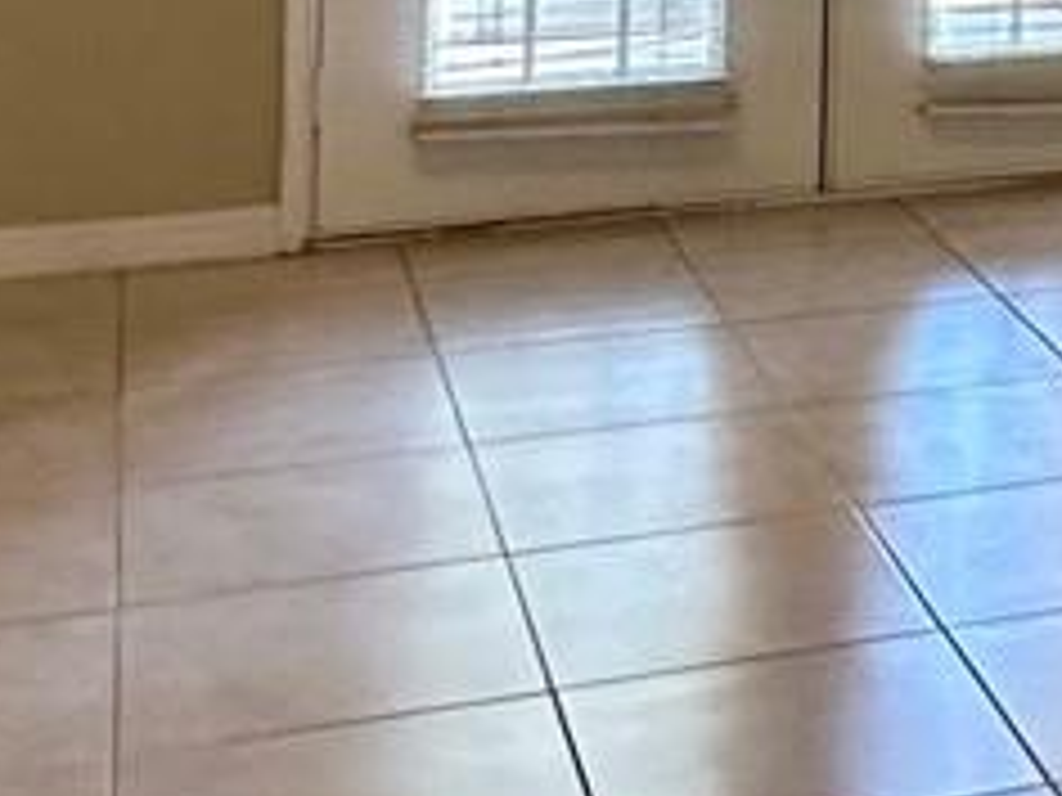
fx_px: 2915
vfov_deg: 13.9
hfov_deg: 18.8
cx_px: 1476
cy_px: -616
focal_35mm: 95
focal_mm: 2.22
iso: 320
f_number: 2.2
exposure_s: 1/60
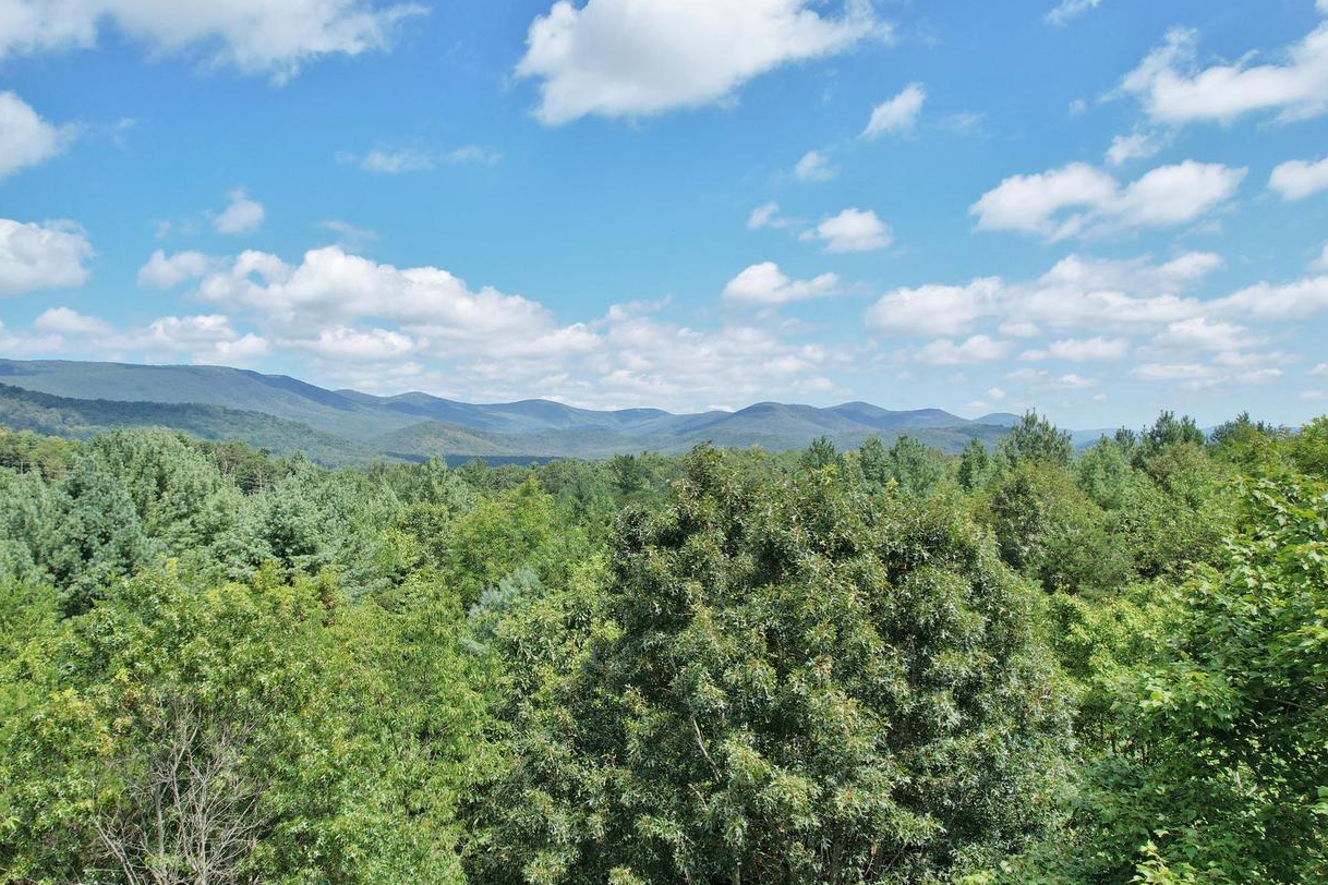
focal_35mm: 26
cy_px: 456
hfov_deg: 69.2
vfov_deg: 49.5
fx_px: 959
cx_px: 588
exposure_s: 1/1600
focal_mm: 8.38
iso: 100
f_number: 2.8
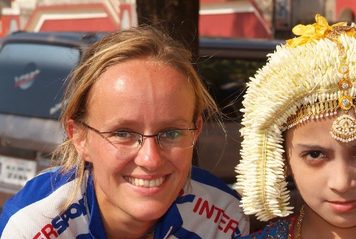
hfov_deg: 14.3
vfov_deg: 9.6
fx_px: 1416
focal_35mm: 143
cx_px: 223
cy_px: 162
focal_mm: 65
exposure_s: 1/125
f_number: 11
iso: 160
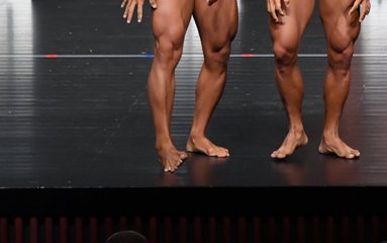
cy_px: -13
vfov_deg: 2.2
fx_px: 6196
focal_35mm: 587
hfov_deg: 3.6
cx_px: 367
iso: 5000
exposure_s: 1/400
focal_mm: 190
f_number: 5.6
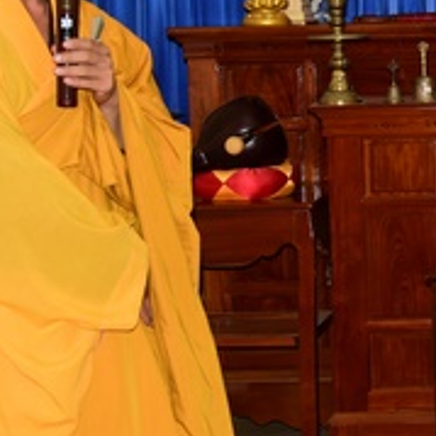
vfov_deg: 14.8
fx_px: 1667
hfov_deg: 14.1
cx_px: 633
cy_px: 88
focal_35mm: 117
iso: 500
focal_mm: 38
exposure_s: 1/80
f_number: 4.5
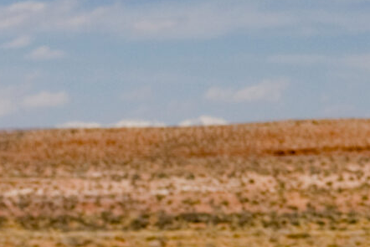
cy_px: 31
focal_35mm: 295
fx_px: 3033
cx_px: 593
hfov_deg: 6.9
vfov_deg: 4.7
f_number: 8
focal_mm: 34
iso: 200
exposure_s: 1/500
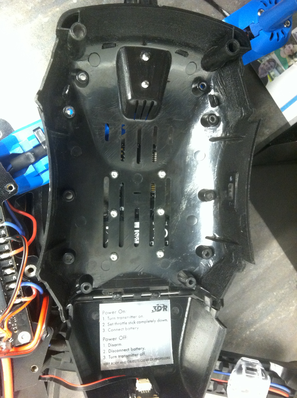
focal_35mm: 35
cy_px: 199
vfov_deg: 52.7
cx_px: 148
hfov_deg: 40.6
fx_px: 401
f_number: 2.8
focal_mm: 3.85
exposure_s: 1/15
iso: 500
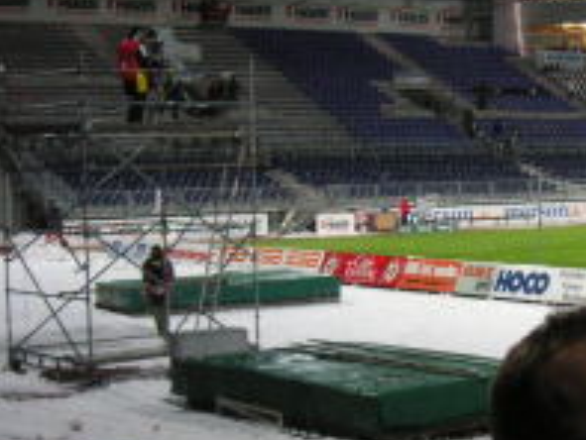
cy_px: 254
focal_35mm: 94
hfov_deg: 20.5
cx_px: 503
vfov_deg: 15.7
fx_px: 1592
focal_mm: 6.1
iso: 125
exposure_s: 1/45
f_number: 2.8
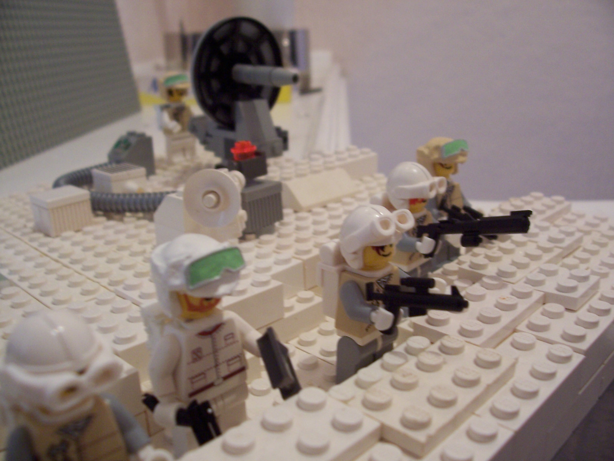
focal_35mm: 34
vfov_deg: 41.8
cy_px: 230
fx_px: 603
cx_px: 307
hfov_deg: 54.0
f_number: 2.7
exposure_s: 1/30
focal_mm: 5.6
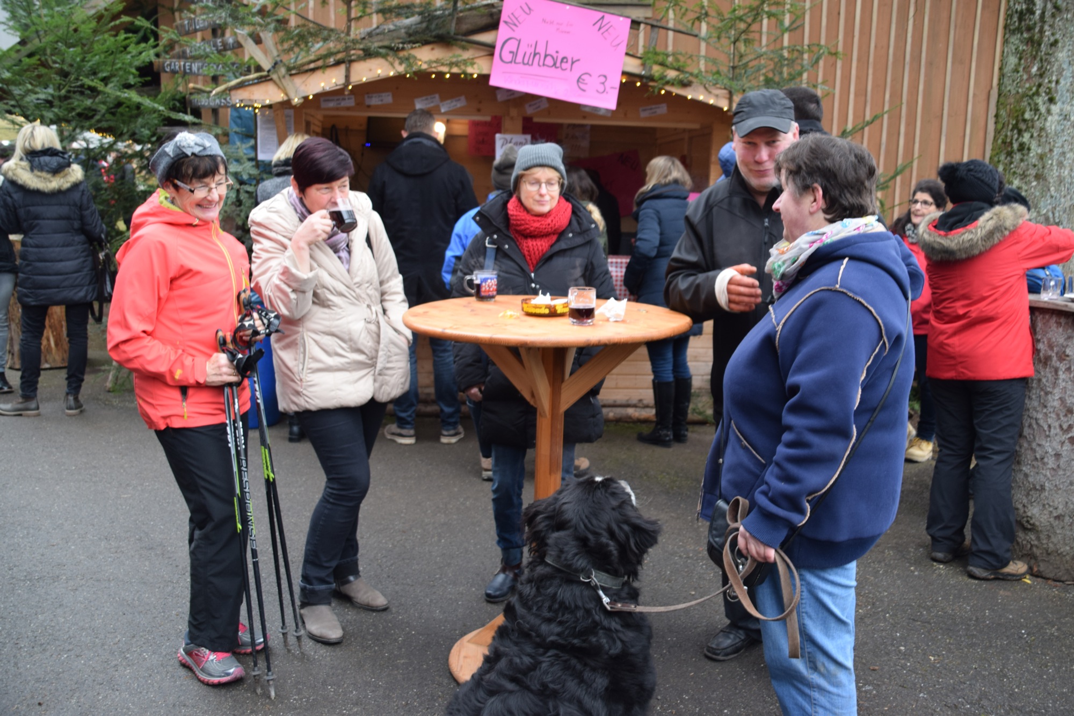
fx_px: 1029
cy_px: 358
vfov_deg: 38.4
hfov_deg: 55.1
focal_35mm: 34
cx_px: 537
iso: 400
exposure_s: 1/80
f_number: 4.5
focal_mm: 23
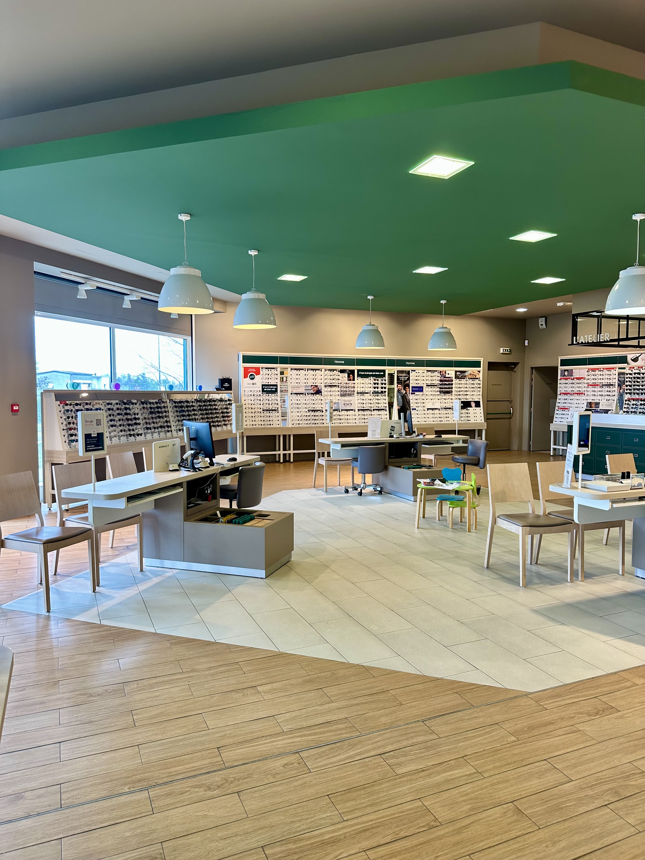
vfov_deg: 71.6
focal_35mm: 24
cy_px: 430
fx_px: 596
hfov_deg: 56.8
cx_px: 322
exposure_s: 1/100
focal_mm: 6.86
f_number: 1.78
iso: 100
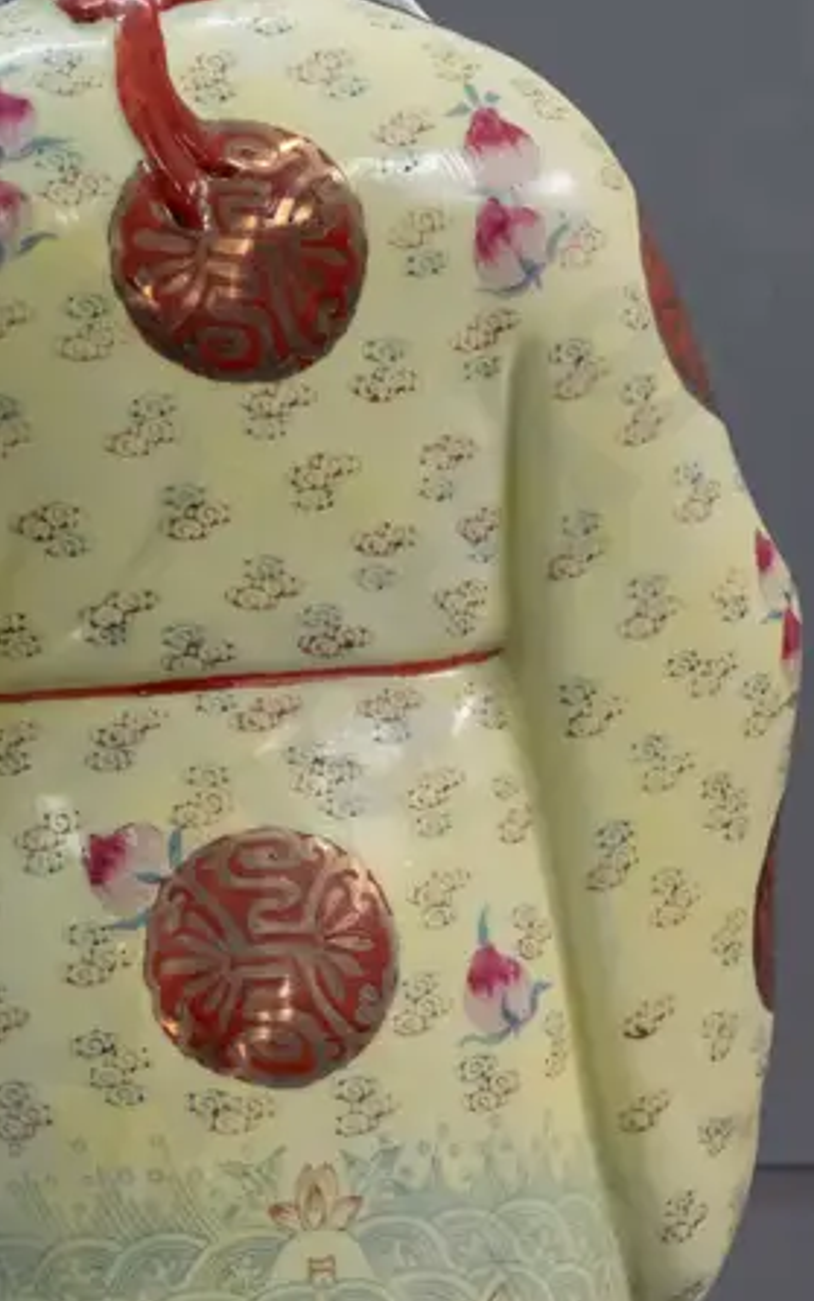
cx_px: 277
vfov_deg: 19.4
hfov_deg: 12.2
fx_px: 3795
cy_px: 834
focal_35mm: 107
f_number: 5.6
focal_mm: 22
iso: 3200
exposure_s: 1/400
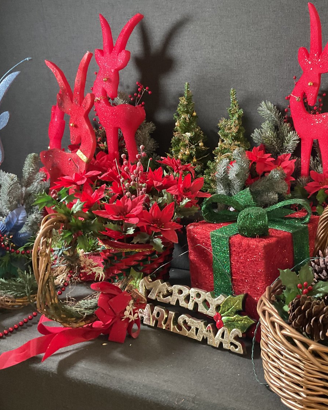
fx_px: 461
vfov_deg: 47.9
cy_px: 206
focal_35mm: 38
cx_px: 230
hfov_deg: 38.5
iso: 250
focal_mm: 3
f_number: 1.8
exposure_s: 1/40
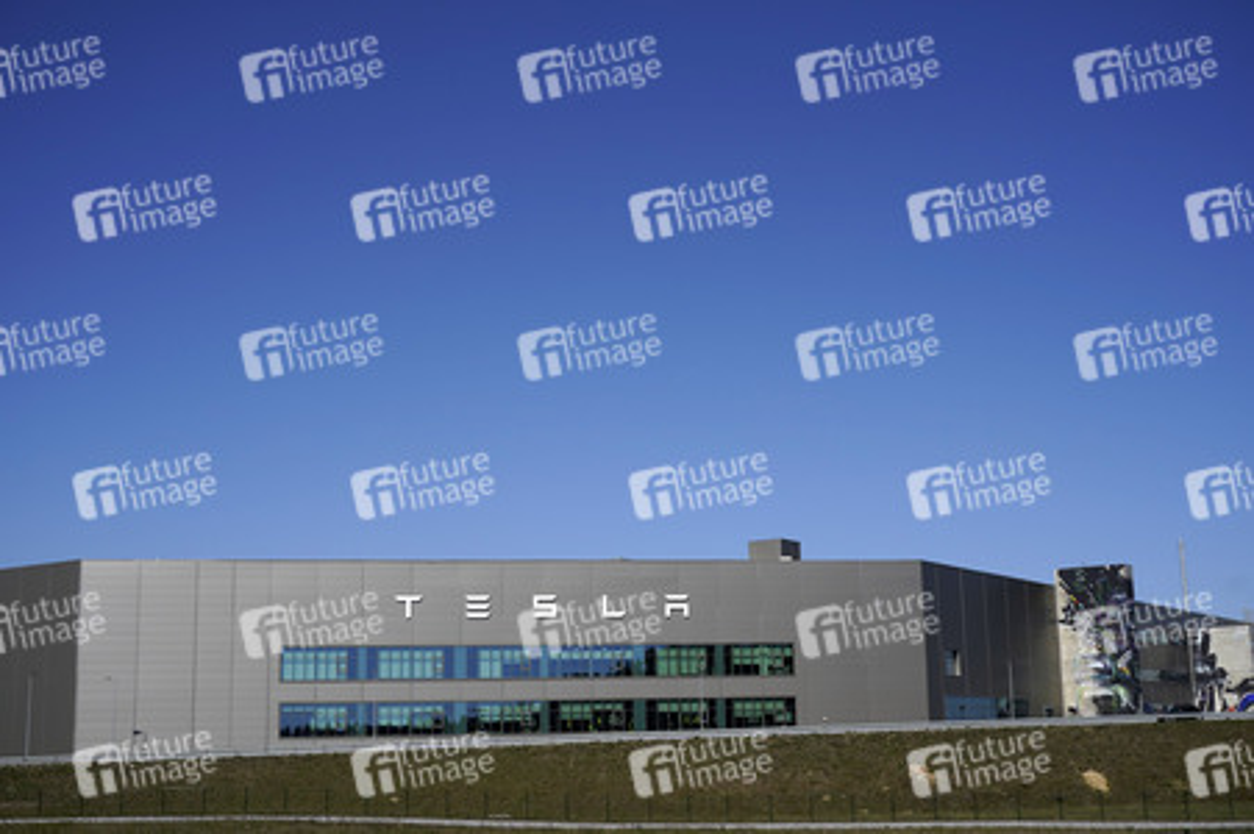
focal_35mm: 44
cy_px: 417
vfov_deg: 30.5
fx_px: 1532
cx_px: 627
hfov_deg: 44.5
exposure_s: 1/1000
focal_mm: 44
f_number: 7.1
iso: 100
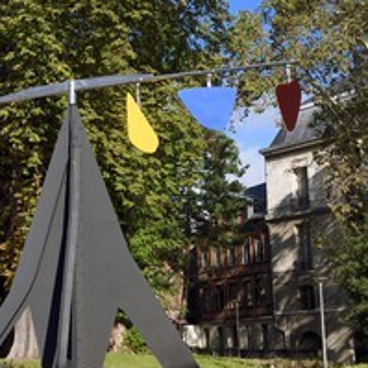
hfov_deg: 19.7
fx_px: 1034
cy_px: 205
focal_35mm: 86
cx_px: 22
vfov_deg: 20.2
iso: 200
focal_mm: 48
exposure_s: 1/320
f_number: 10
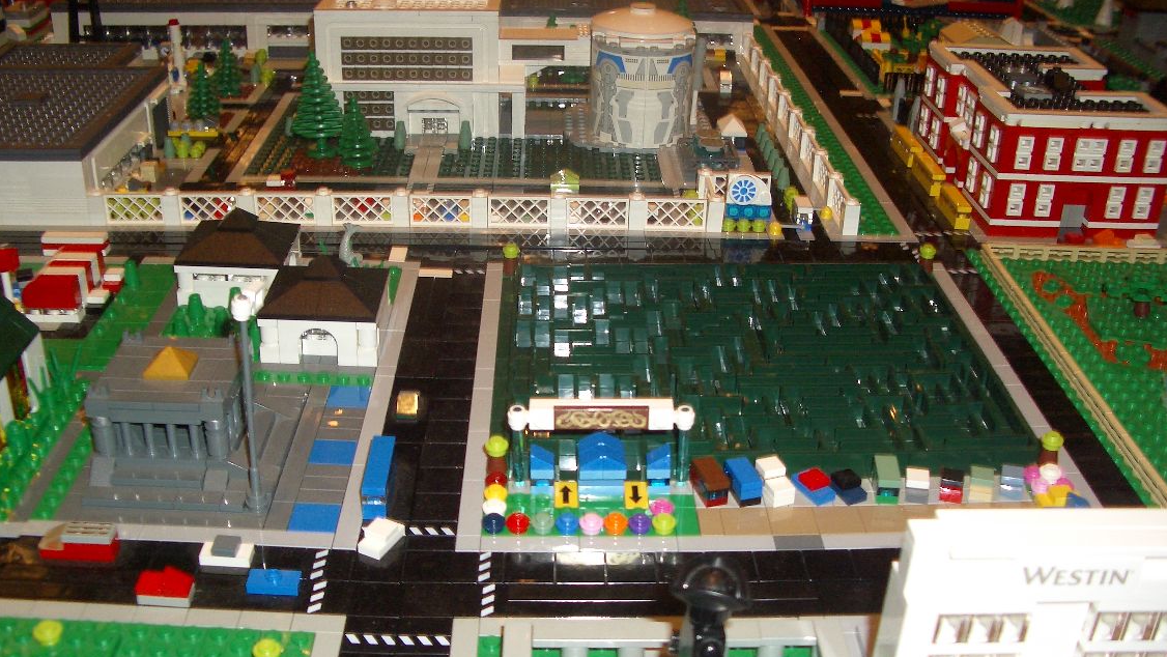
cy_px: 331
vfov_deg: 30.5
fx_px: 1207
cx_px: 579
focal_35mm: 39
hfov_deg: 51.6
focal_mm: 5.8
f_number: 2.6
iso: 100
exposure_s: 1/60
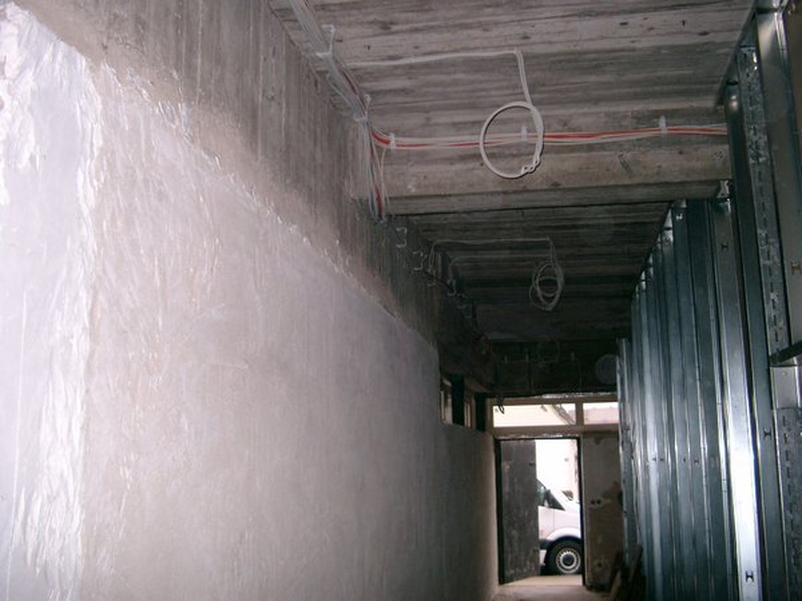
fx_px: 857
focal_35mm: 37
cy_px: 300
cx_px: 401
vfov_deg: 38.7
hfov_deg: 50.1
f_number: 2.6
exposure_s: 1/60
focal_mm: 7.6
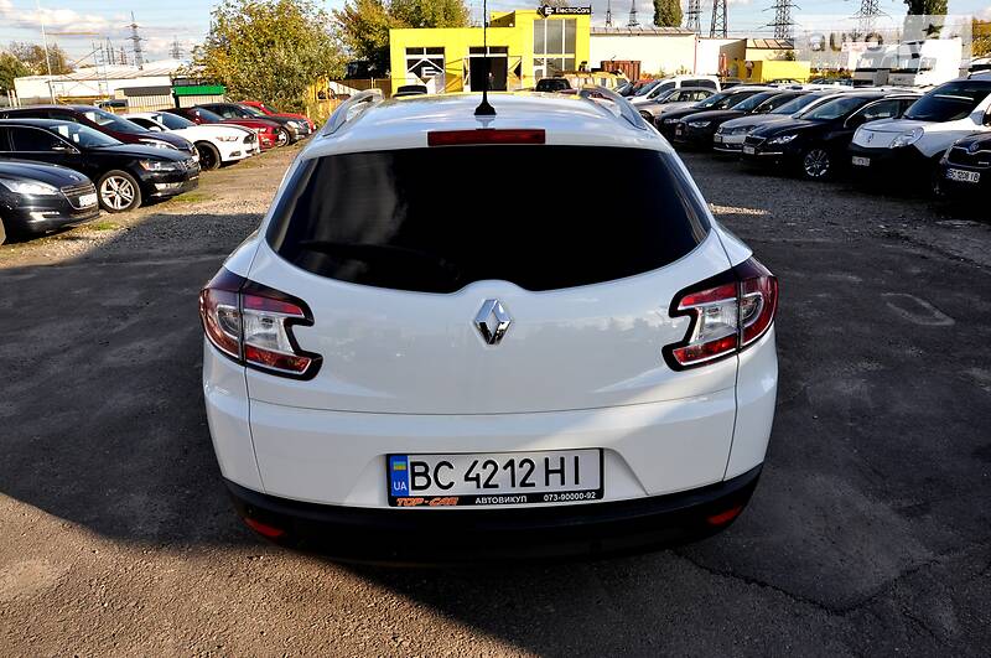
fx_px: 742
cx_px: 496
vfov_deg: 47.8
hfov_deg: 67.5
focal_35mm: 27
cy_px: 329
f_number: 10
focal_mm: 18
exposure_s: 1/400
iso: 500
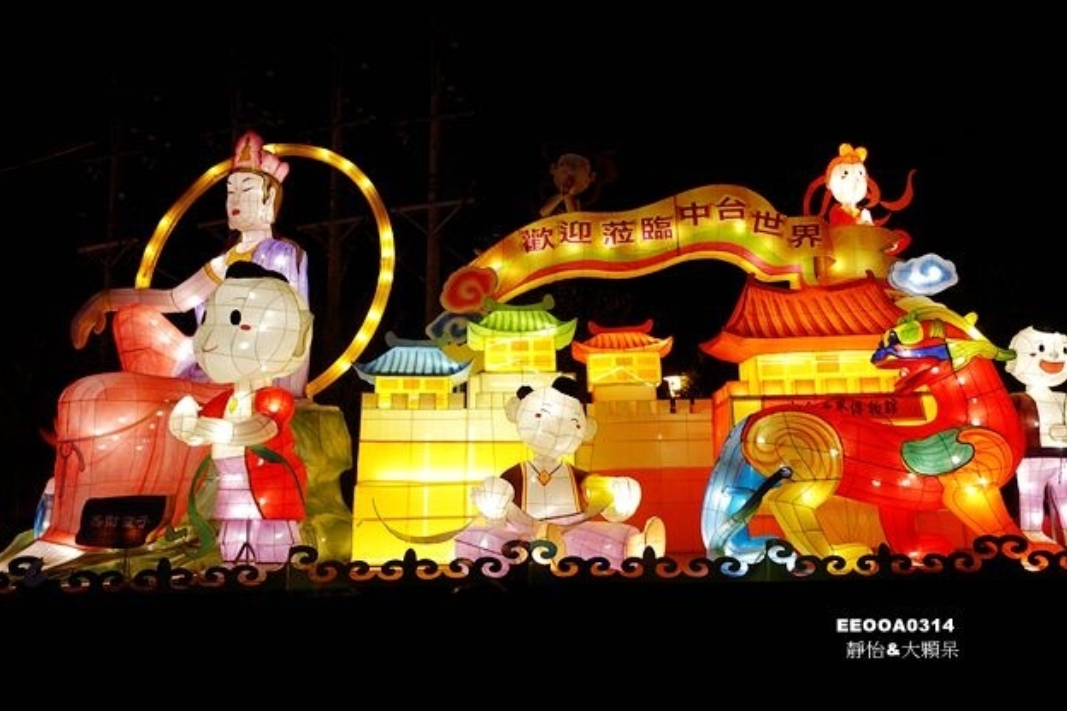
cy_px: 348
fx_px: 741
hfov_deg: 71.5
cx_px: 549
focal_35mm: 25
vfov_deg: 51.3
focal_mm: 8.8
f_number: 2.5
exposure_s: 1/30
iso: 125
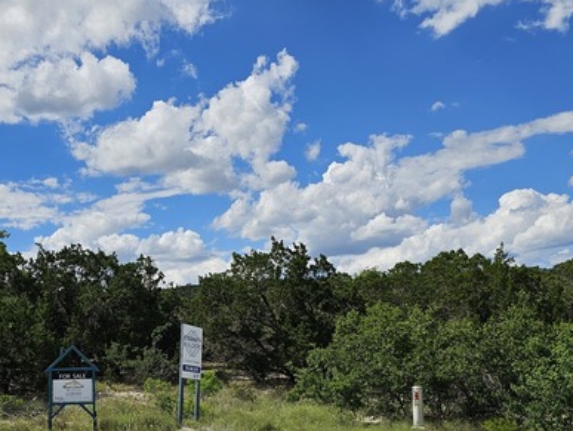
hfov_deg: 48.4
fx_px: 630
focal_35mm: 38
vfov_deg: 36.8
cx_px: 209
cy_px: 329
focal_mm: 6.3
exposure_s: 1/1563
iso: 10
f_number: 1.7
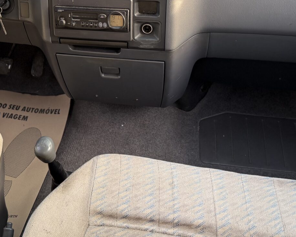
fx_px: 429
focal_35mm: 49
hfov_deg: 37.6
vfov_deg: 29.2
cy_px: 10
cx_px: 98
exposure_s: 1/194
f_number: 1.78
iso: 200
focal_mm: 6.76
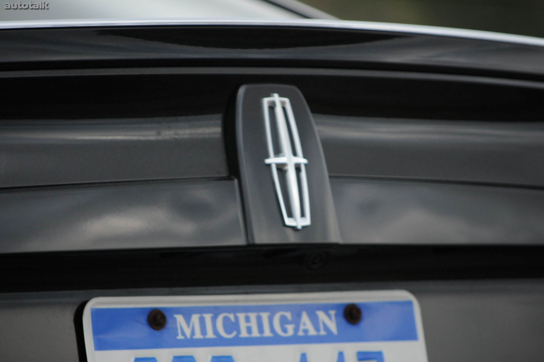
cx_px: 272
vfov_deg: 5.7
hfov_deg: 8.6
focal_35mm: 240
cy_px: 181
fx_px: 3623
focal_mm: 160
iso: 1000
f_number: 5.3
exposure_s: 1/125
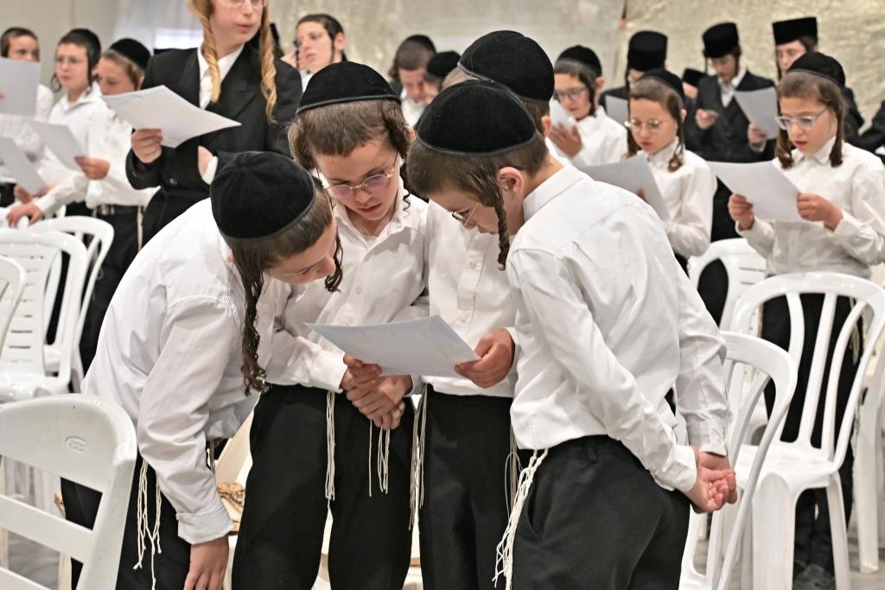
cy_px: 295
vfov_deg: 20.6
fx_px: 1623
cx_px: 442
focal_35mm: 66
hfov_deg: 30.5
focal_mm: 44
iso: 1000
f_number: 4
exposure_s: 1/160
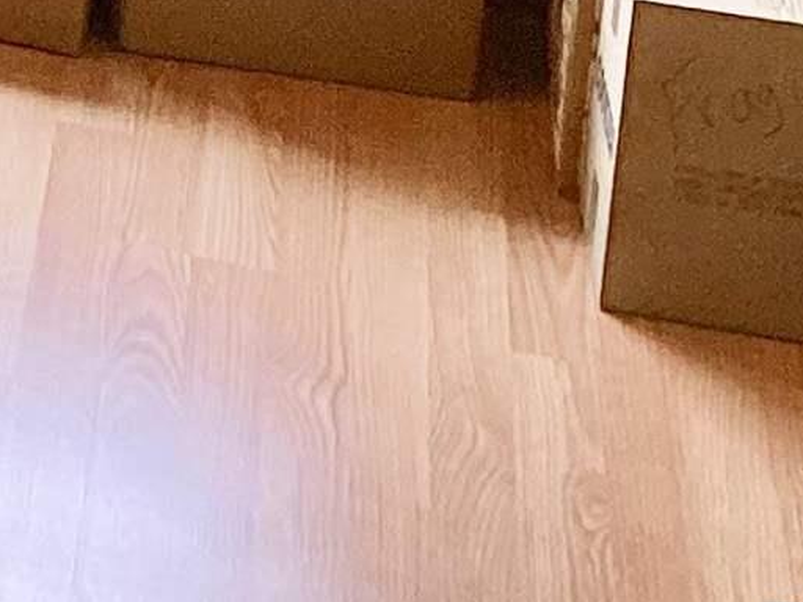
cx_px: -1407
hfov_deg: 9.1
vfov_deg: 7.2
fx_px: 4315
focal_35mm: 186
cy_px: -1122
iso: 64
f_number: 2.4
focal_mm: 3.3
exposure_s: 1/60
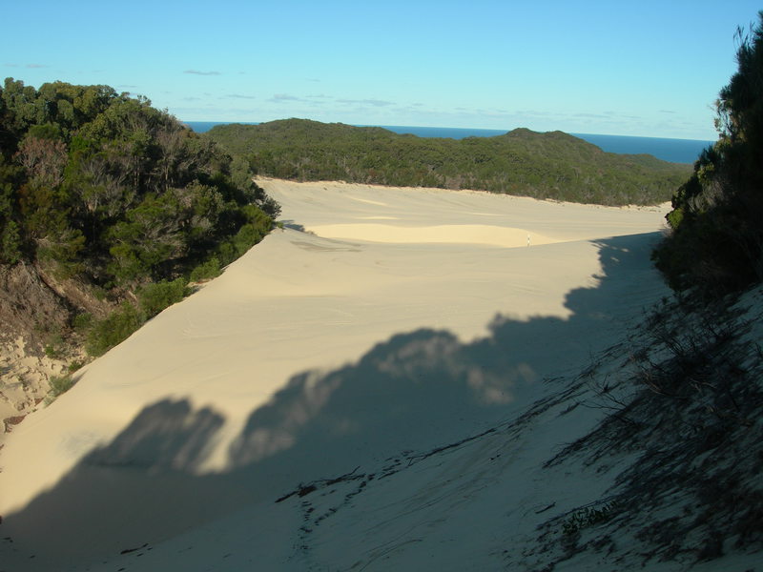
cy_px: 286
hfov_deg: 49.0
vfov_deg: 37.7
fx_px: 838
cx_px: 382
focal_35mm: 38
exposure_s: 1/617
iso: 50
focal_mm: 7.8
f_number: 4.8
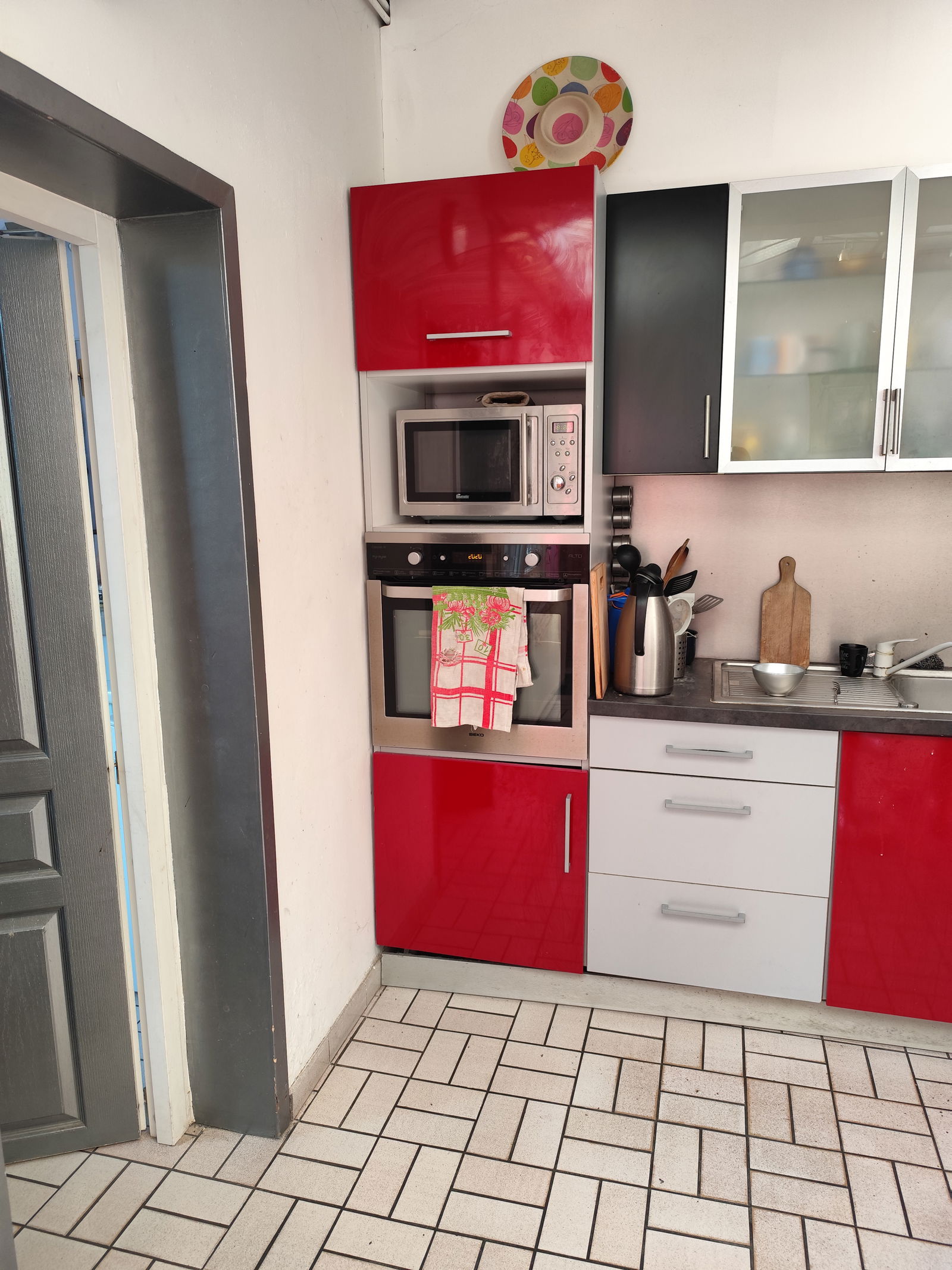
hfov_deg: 58.9
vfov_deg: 73.9
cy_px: 635
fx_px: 843
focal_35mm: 23
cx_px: 476
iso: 800
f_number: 1.65
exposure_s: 1/100
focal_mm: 6.14
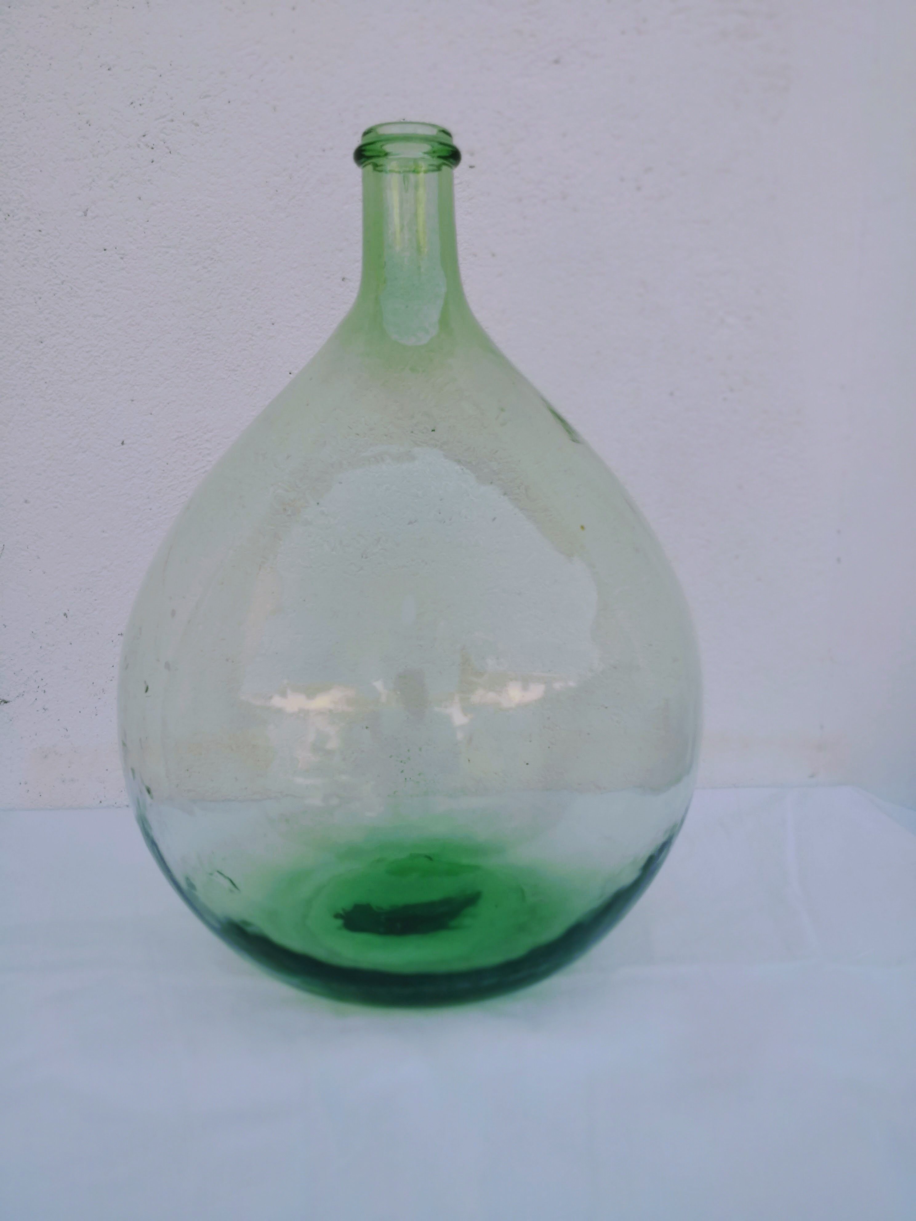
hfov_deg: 51.4
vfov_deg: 65.3
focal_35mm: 27
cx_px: 458
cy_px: 610
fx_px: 953
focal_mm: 3.95
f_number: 4
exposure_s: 1/989
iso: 50
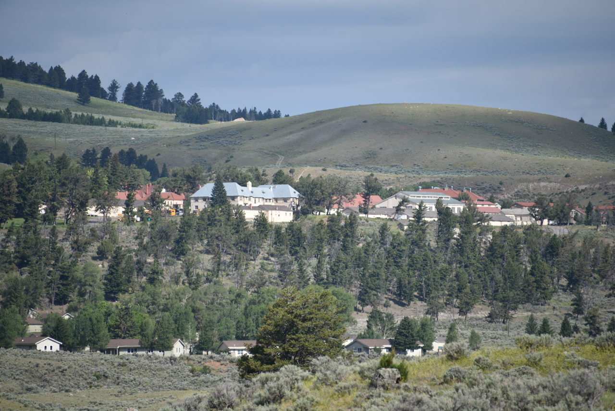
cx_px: 308
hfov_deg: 6.9
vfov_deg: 4.6
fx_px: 5126
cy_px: 206
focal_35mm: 300
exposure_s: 1/640
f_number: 5.6
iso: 125
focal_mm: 300
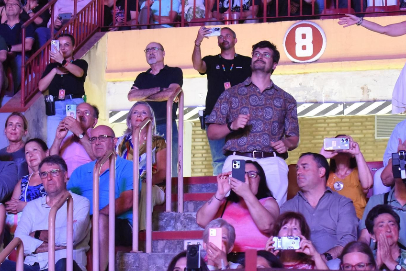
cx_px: 282
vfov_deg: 10.4
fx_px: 1489
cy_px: 134
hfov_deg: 15.5
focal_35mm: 132
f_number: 4
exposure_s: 1/125
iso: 10000
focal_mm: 70
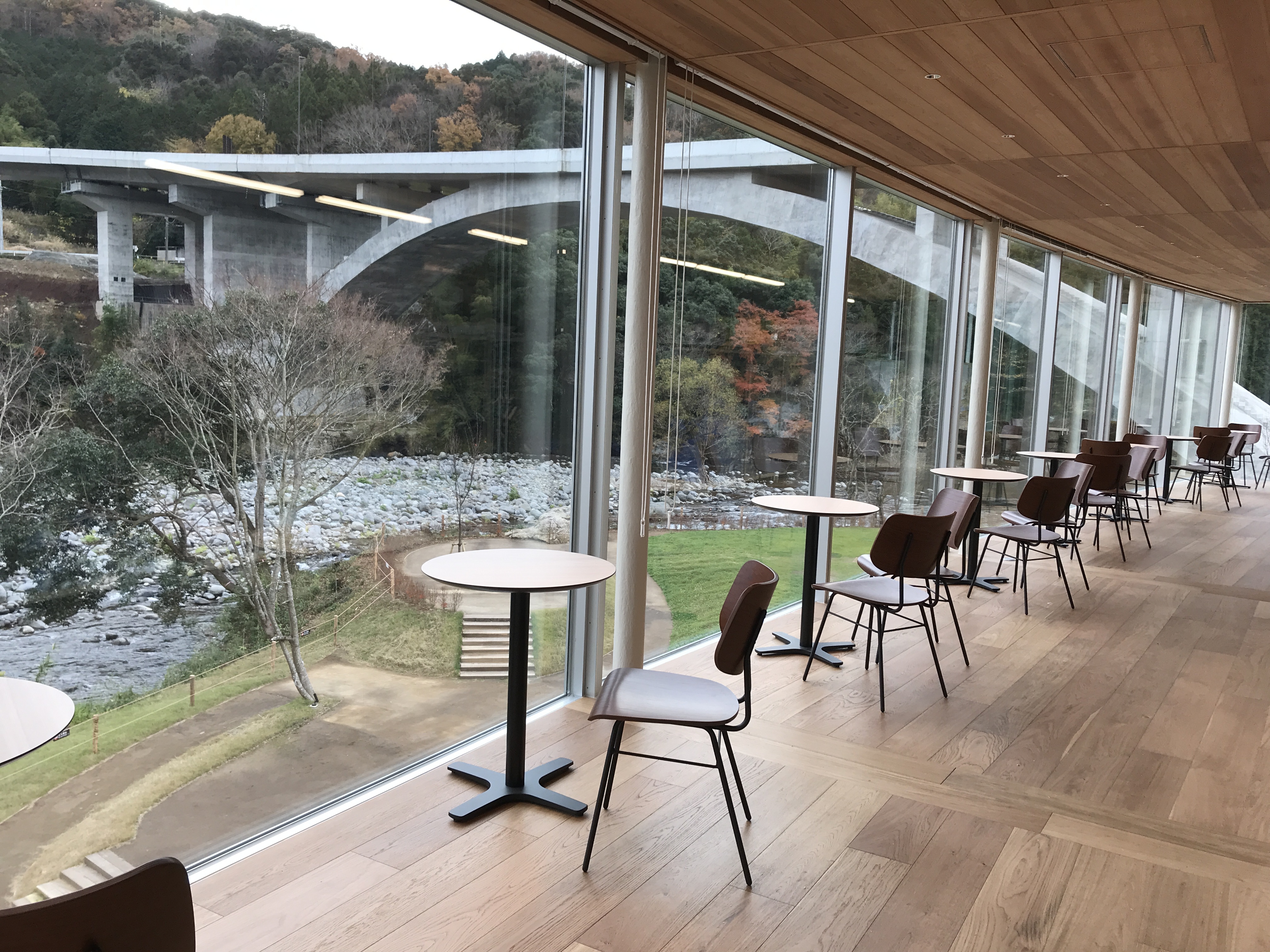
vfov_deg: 49.7
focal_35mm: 28
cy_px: 476
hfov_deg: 63.4
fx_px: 1027
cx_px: 635
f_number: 1.8
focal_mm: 3.99
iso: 20
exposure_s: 1/166
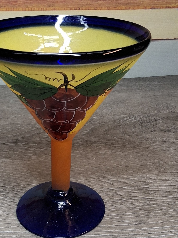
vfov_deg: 51.3
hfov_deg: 39.4
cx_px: 65
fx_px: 247
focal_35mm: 36
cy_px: 111
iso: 200
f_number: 2
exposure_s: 1/120
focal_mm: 3.08
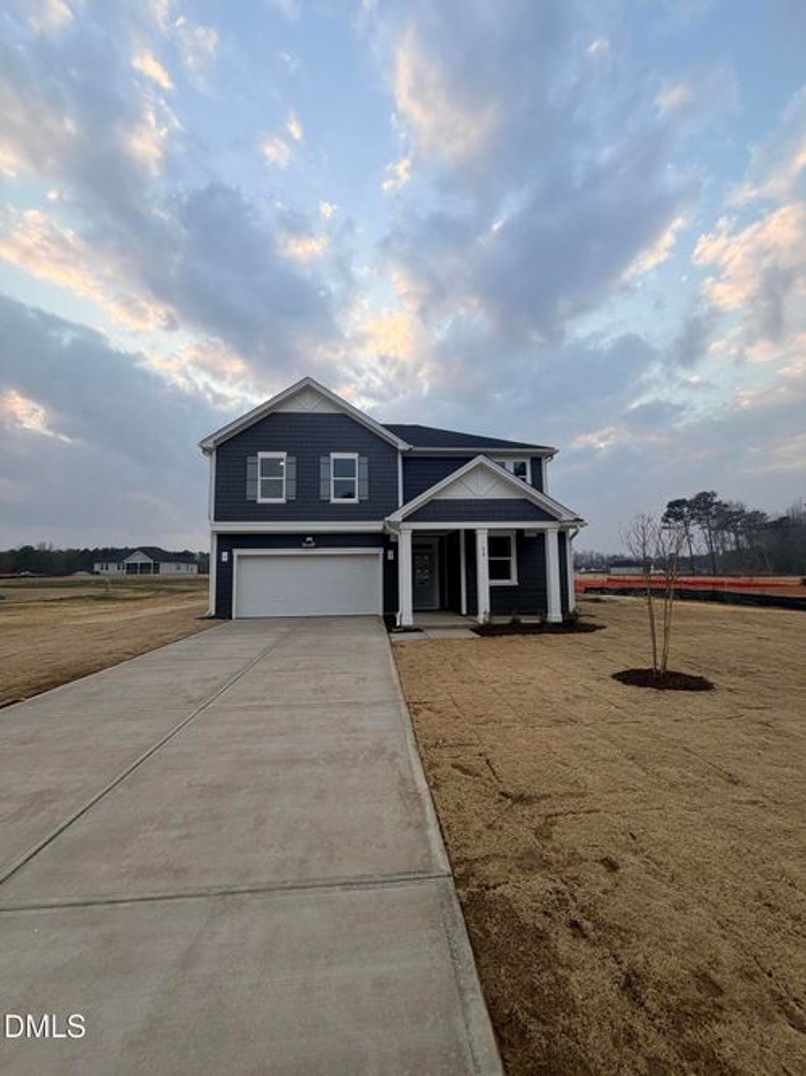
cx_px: 403
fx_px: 435
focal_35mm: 14
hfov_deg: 85.7
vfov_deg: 102.1
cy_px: 538
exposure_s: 1/165
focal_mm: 2.22
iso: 40
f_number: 2.2
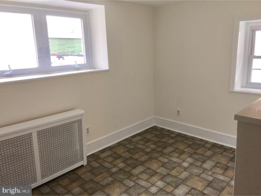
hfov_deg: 61.7
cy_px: 98
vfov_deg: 48.2
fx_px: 219
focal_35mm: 29
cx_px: 130
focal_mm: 4.15
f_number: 2.2
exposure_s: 1/30
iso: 32
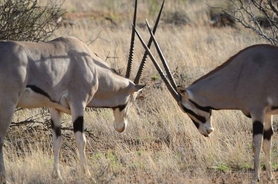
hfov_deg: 4.2
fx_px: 3813
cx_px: 139
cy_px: 92
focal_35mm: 495
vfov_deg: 2.8
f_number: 5.3
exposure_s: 1/640
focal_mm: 330
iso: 250
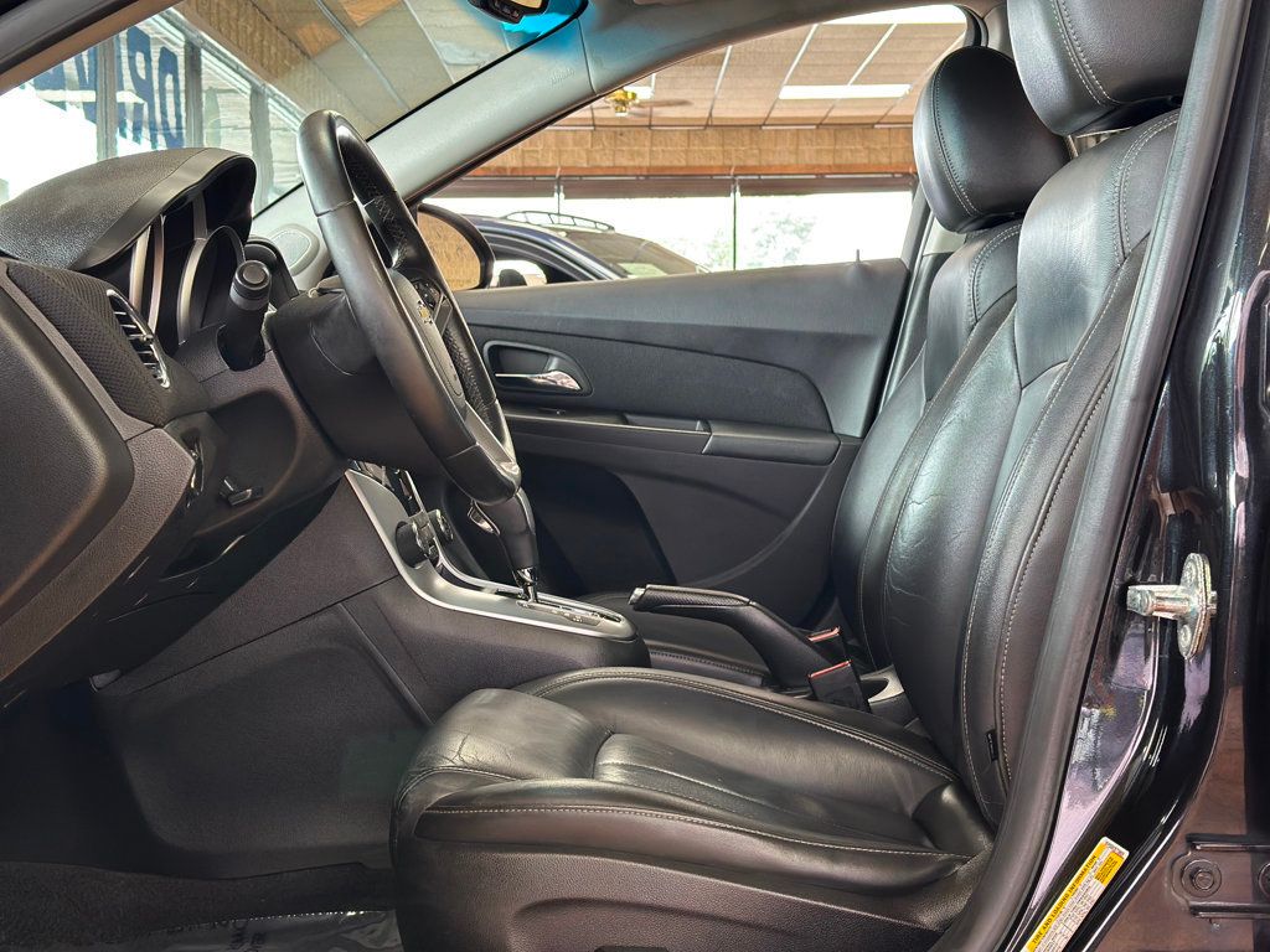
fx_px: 1761
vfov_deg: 30.3
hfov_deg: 39.7
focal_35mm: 48
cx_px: 635
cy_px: 476
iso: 160
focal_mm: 6.86
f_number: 1.78
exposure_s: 1/60
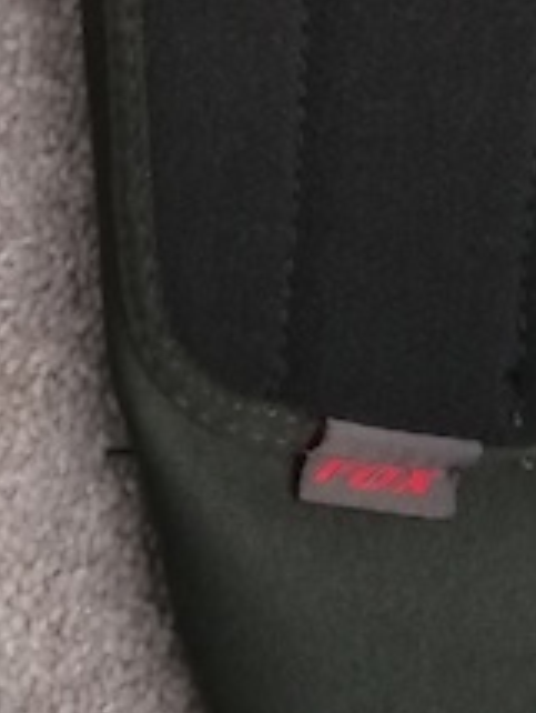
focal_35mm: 97
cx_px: 7
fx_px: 1999
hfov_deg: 15.0
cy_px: -223
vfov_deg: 18.7
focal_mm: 3.6
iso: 800
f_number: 1.8
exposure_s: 1/14.3
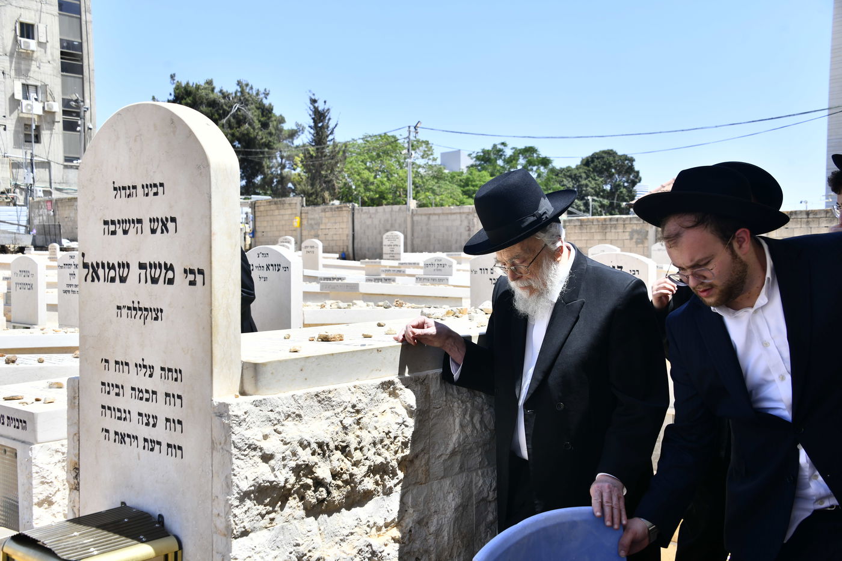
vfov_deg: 33.4
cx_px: 421
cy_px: 280
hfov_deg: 48.5
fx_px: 935
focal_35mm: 40
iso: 125
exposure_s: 1/320
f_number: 8
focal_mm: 40
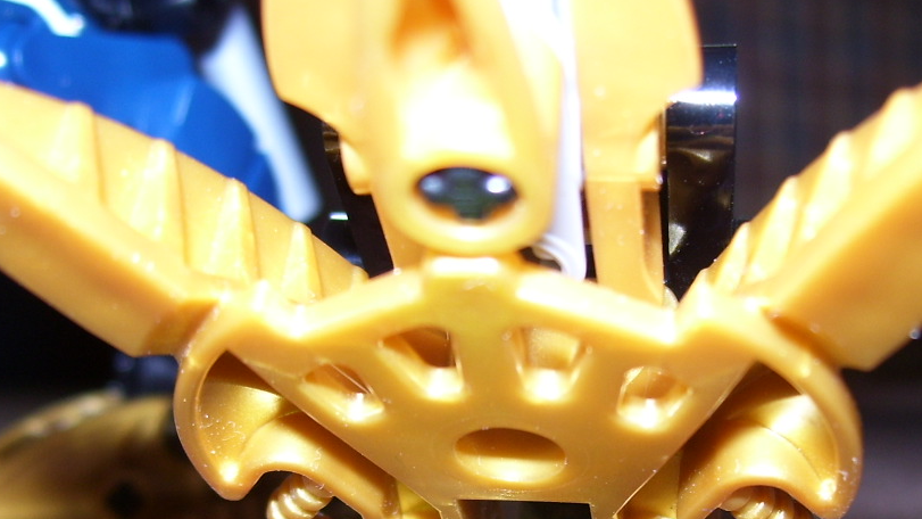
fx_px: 1418
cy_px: 432
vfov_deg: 20.4
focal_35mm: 58
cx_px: 506
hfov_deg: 36.0
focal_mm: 6
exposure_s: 1/60
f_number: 2.7
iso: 80
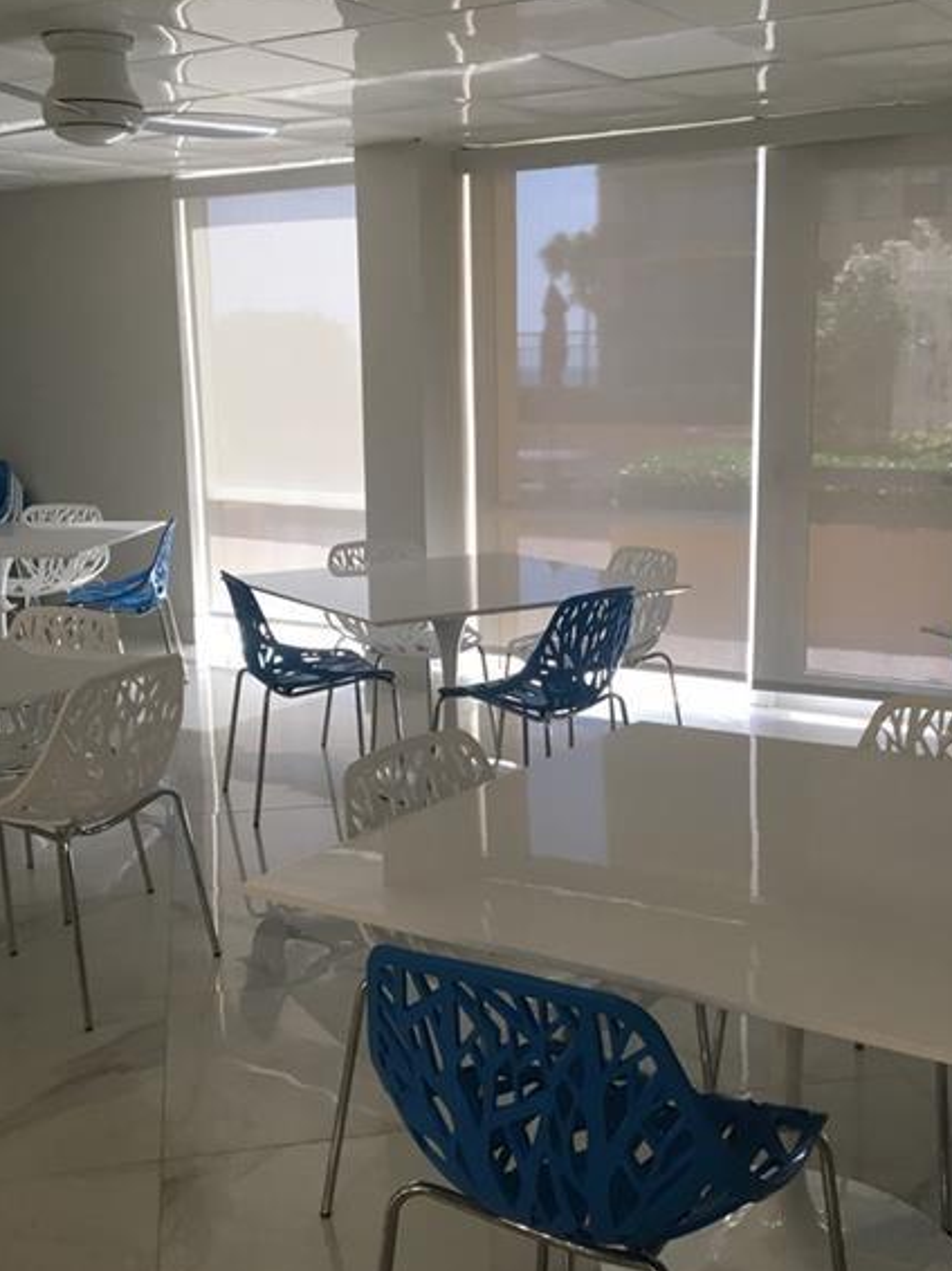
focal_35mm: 41
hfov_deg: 35.1
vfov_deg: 45.8
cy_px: 644
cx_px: 534
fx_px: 1505
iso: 25
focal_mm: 4.15
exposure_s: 1/30
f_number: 2.2
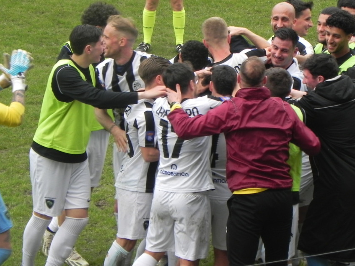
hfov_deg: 7.1
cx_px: 257
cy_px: 130
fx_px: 2851
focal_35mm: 278
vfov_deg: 5.3
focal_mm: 32.7
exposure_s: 1/97
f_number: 4.5
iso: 160
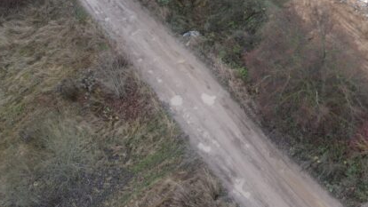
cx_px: 404
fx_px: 556
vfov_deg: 20.2
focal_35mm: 57
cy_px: -16
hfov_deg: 32.3
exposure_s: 1/50
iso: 100
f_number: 2.8
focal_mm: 8.38
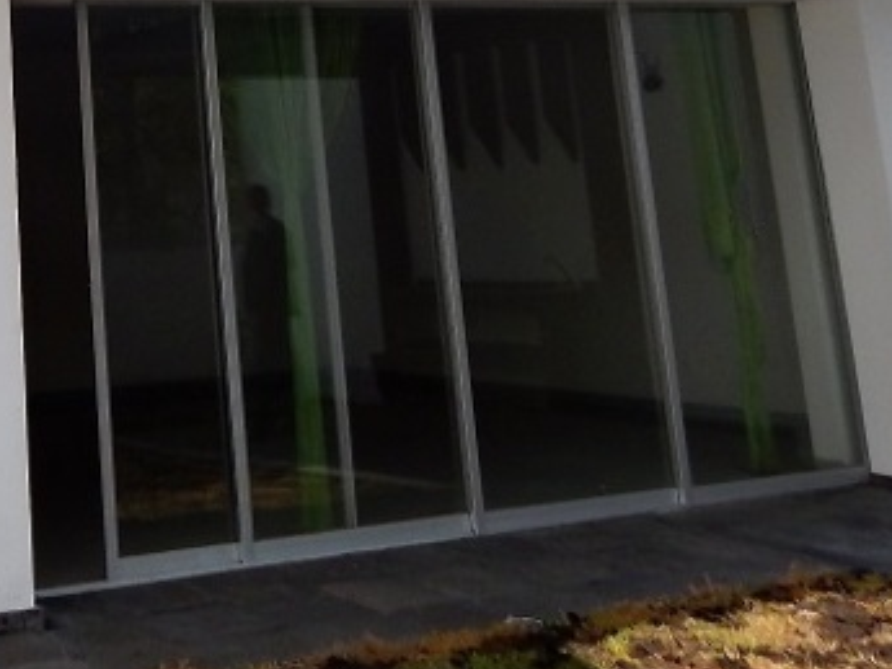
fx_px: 1830
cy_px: -297
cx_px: 18
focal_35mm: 71
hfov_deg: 26.1
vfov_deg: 18.6
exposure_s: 1/1250
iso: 125
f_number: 3
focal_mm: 4
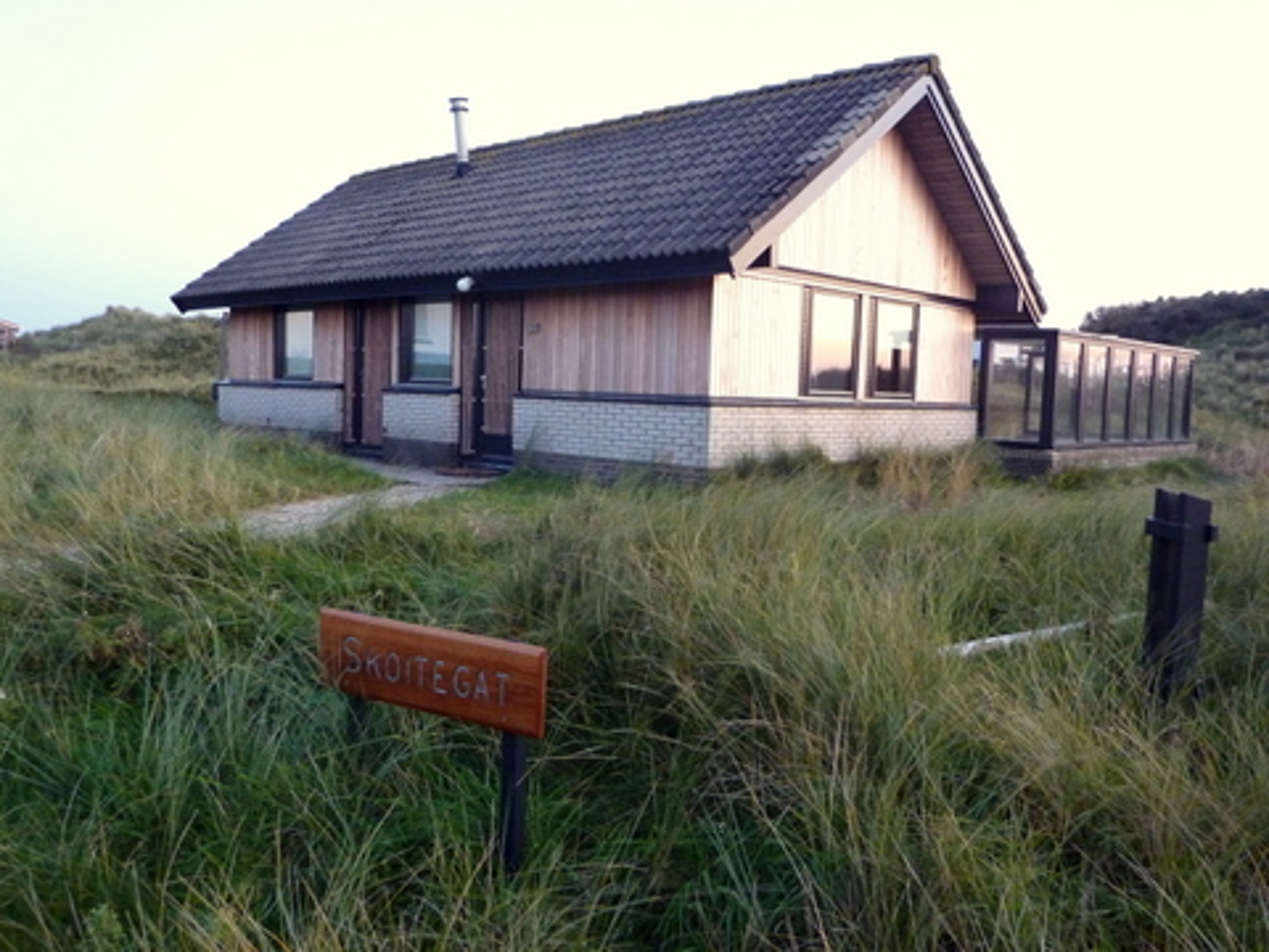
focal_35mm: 29
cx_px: 634
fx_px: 1063
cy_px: 476
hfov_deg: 61.7
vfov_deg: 48.2
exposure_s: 1/25
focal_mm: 4.7
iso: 400
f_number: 3.4
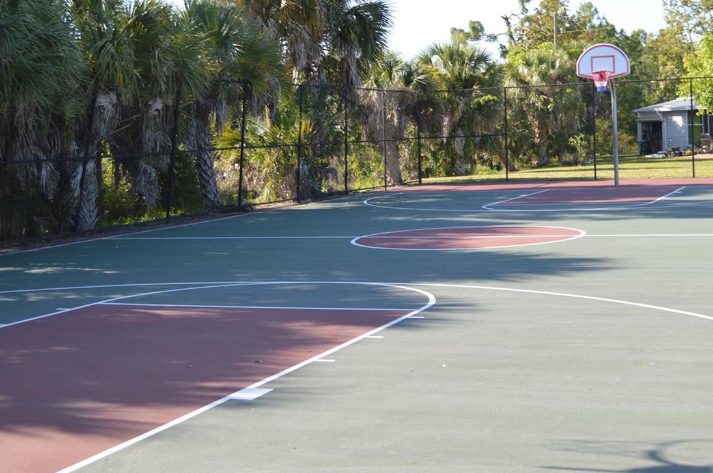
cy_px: 138
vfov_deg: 23.5
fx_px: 1127
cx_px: 430
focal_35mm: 57
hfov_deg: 35.0
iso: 100
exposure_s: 1/200
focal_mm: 26
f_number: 5
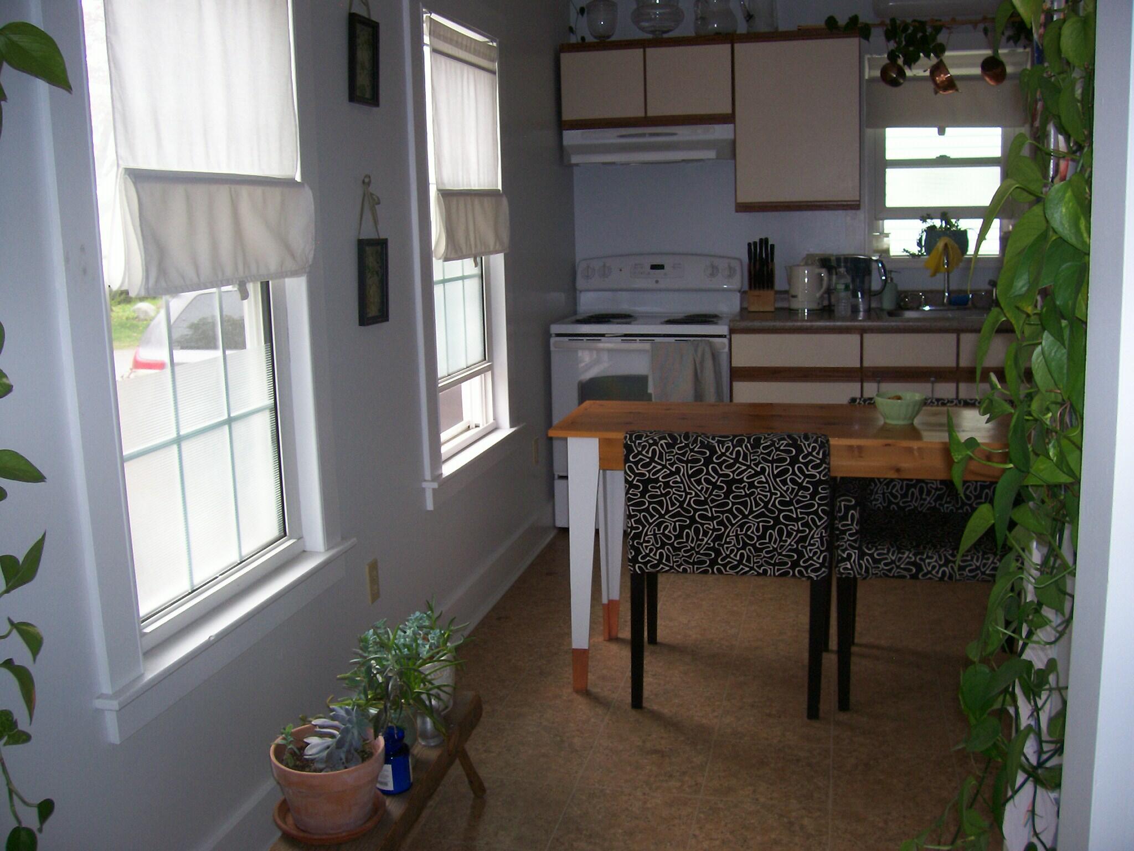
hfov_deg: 54.0
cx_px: 567
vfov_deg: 41.8
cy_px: 426
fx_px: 1114
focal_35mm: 34
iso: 80
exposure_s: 1/64
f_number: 2.7
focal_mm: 5.6
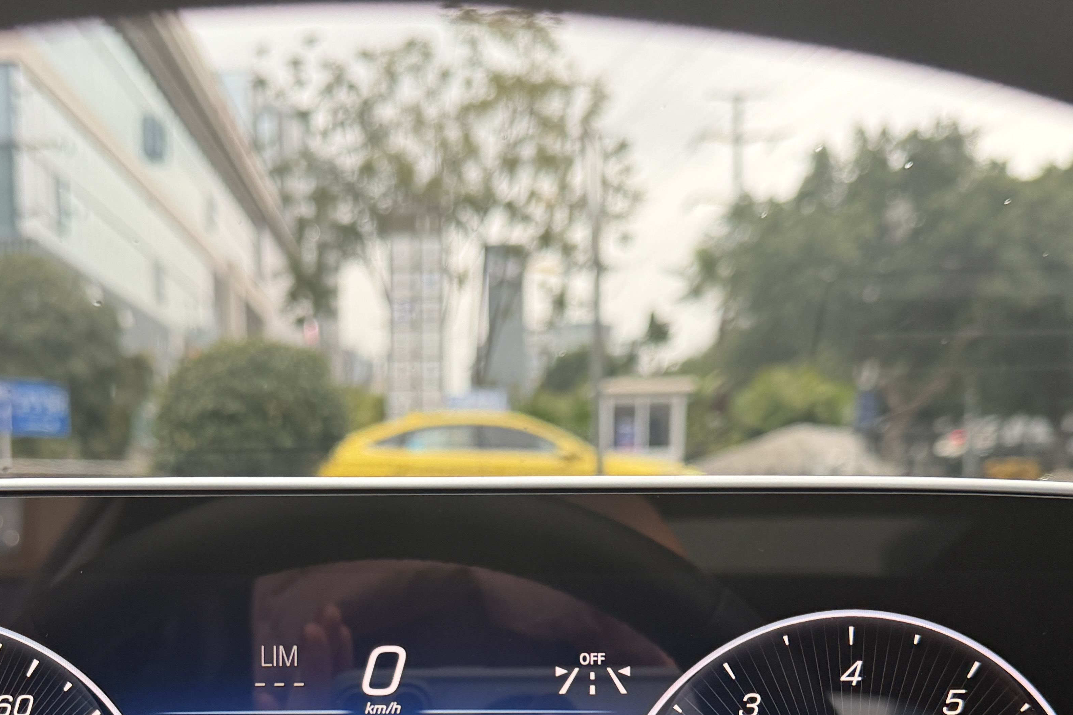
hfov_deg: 43.3
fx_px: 1341
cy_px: 702
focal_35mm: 45
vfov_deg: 28.2
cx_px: 400
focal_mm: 6.76
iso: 200
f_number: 1.78
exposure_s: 1/59
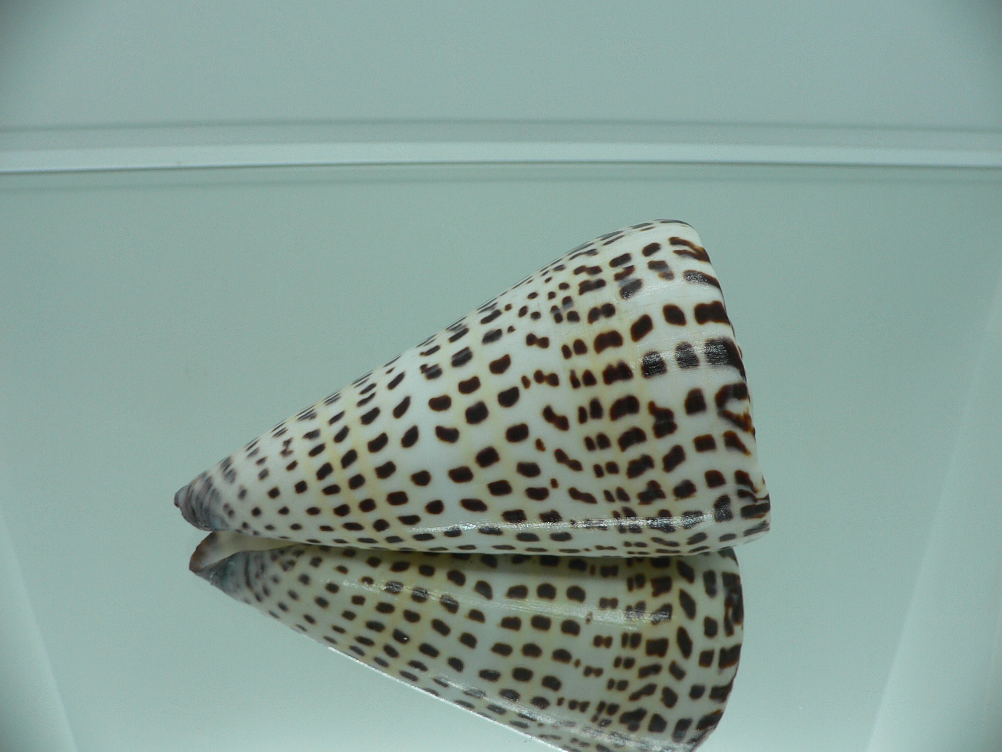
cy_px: 376
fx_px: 1013
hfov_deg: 52.6
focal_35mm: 35
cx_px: 501
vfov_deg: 40.7
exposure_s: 1/60
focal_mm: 4.6
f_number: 2.8
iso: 80
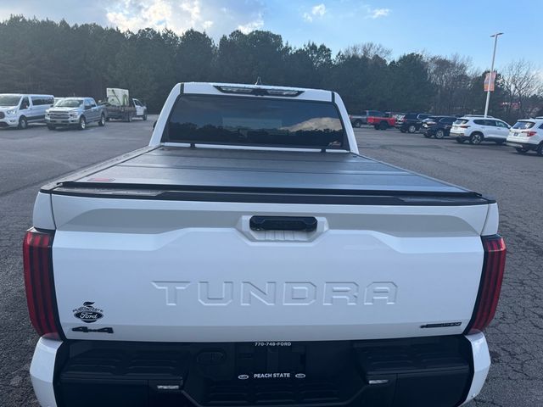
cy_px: 204
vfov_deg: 56.8
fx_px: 376
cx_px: 272
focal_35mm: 24
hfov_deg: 71.6
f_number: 1.78
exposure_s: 1/1456
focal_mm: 6.76
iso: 80
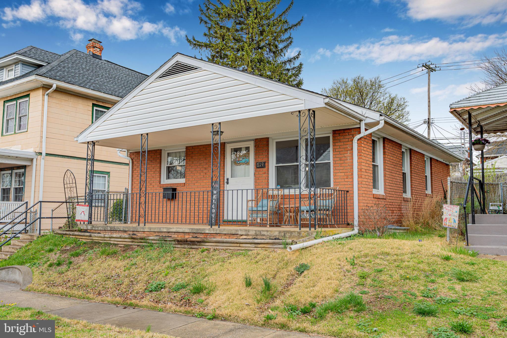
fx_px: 444
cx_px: 254
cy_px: 169
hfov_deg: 59.5
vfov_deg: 41.7
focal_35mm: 32
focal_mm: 31.5
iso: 100
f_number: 8
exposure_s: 1/80
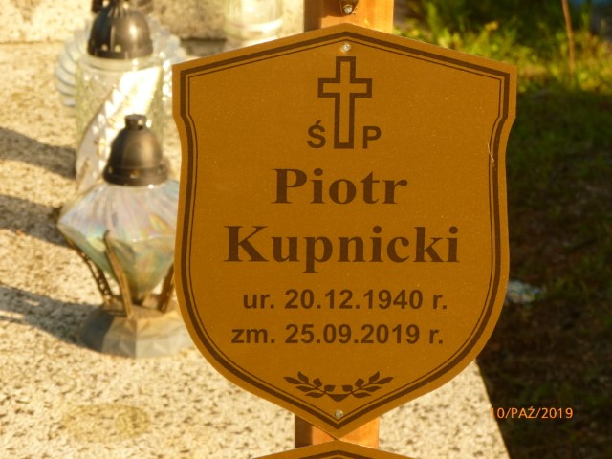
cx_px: 306
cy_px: 230
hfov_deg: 14.0
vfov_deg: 10.5
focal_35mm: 141
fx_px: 2493
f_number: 5.1
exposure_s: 1/320
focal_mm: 25.2
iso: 200
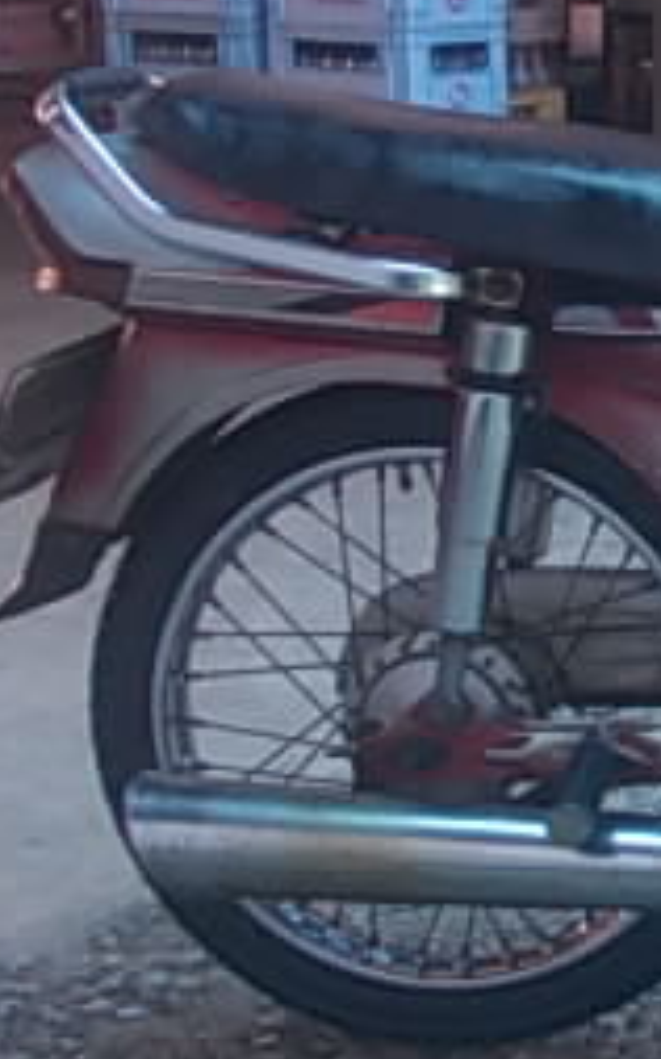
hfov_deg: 15.5
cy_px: 368
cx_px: 1088
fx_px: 2163
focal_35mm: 75
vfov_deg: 27.4
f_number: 2.7
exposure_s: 1/40
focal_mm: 4
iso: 80
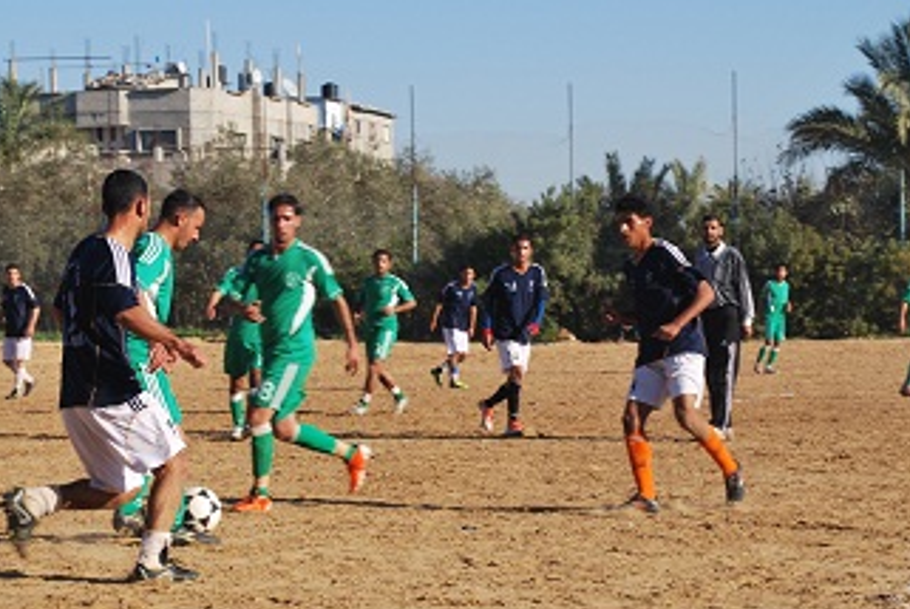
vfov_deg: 13.8
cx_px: 448
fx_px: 2521
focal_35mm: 100
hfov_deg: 20.5
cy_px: 317
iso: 100
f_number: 8
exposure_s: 1/250
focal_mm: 55
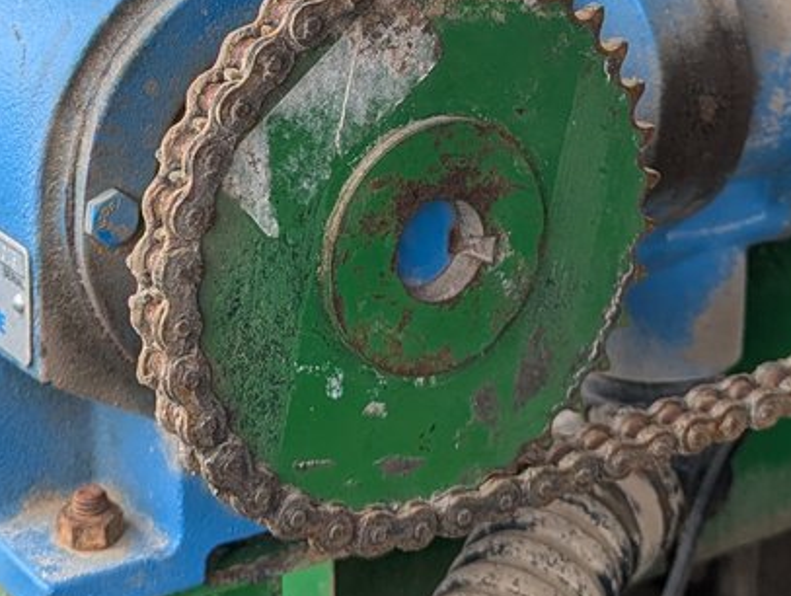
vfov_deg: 16.2
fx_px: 2037
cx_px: 375
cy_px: -32
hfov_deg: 22.0
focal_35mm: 89
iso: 47
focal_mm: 6.81
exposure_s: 1/838
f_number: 1.85
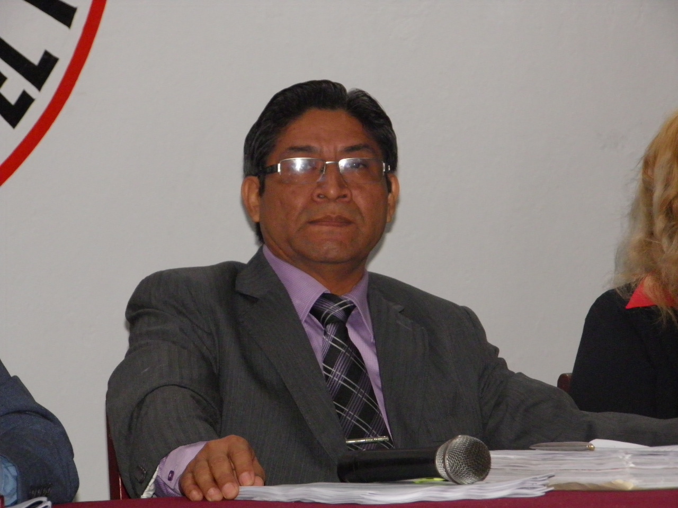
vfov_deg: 7.3
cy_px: 254
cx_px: 339
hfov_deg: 9.7
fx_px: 3996
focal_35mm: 204
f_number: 4.1
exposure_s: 1/160
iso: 400
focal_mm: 36.7
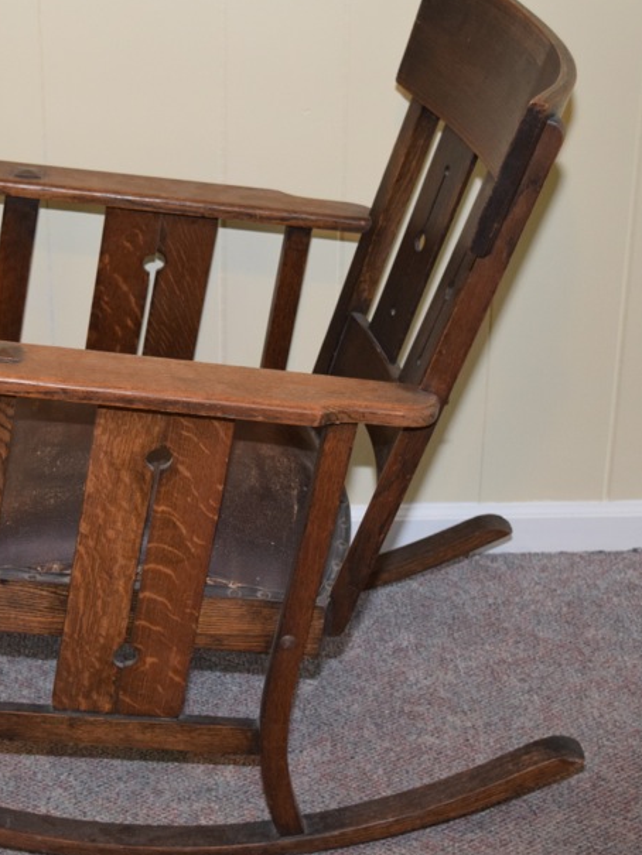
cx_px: 182
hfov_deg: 18.1
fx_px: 2002
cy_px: 408
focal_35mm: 81
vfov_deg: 24.1
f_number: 4.5
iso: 1100
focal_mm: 34
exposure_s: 1/60
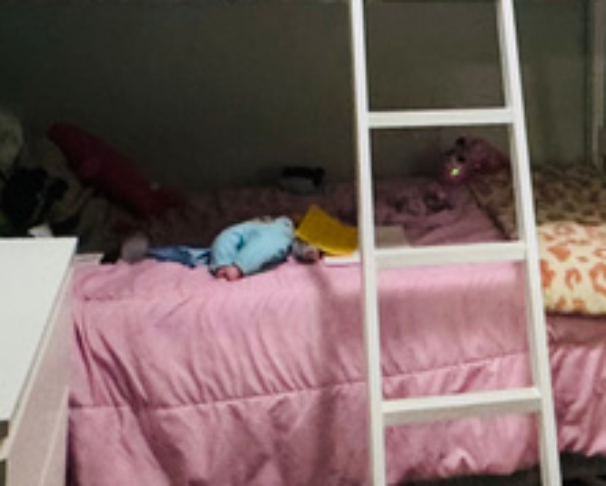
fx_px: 1131
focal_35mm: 63
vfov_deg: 22.3
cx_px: 456
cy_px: -101
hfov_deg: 29.5
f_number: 2.2
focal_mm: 2.22
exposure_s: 1/60
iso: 500
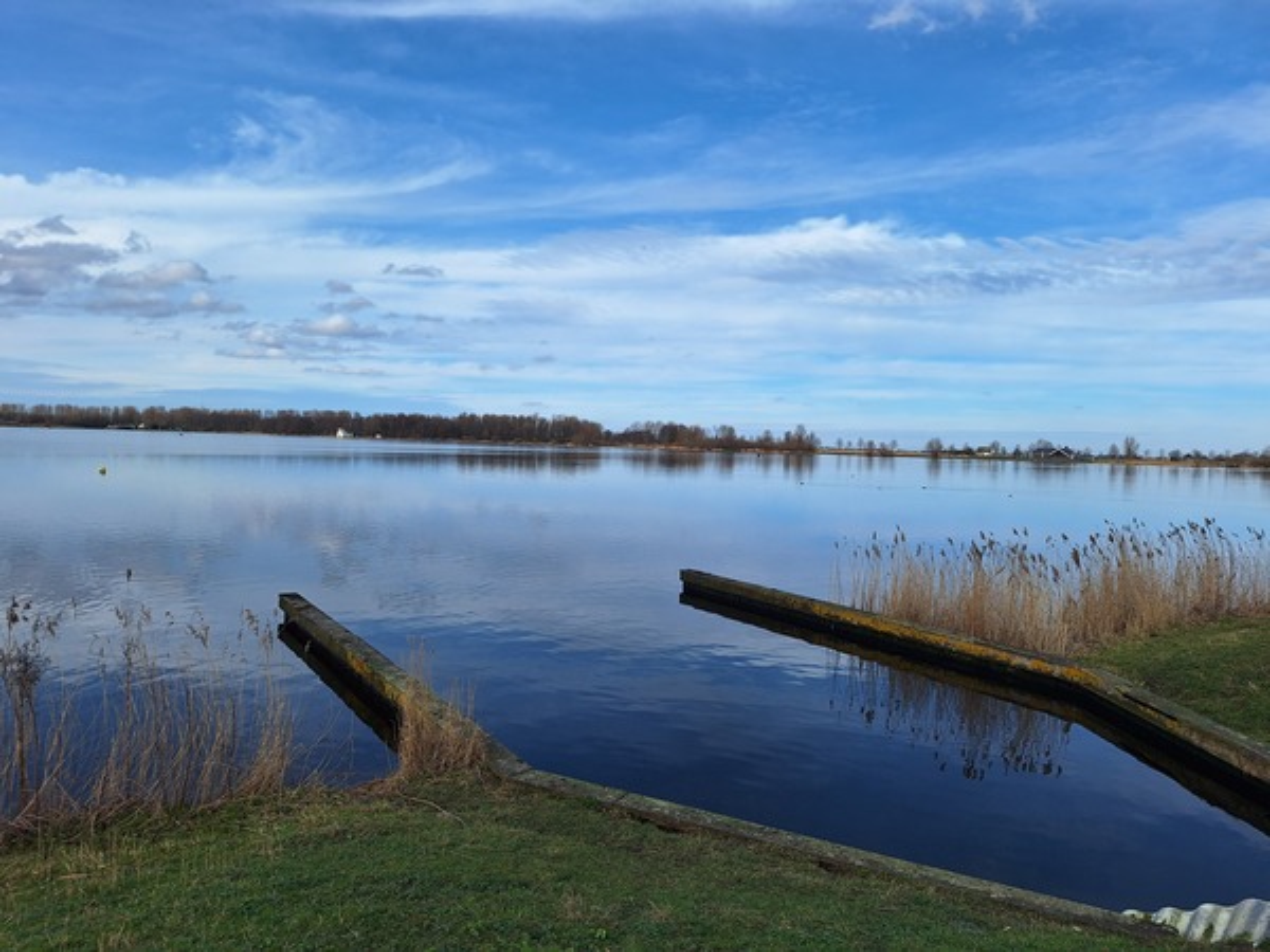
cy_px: 476
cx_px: 635
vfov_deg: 58.9
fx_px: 844
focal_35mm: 23
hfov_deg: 73.9
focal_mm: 5.54
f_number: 1.8
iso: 40
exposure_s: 1/2336
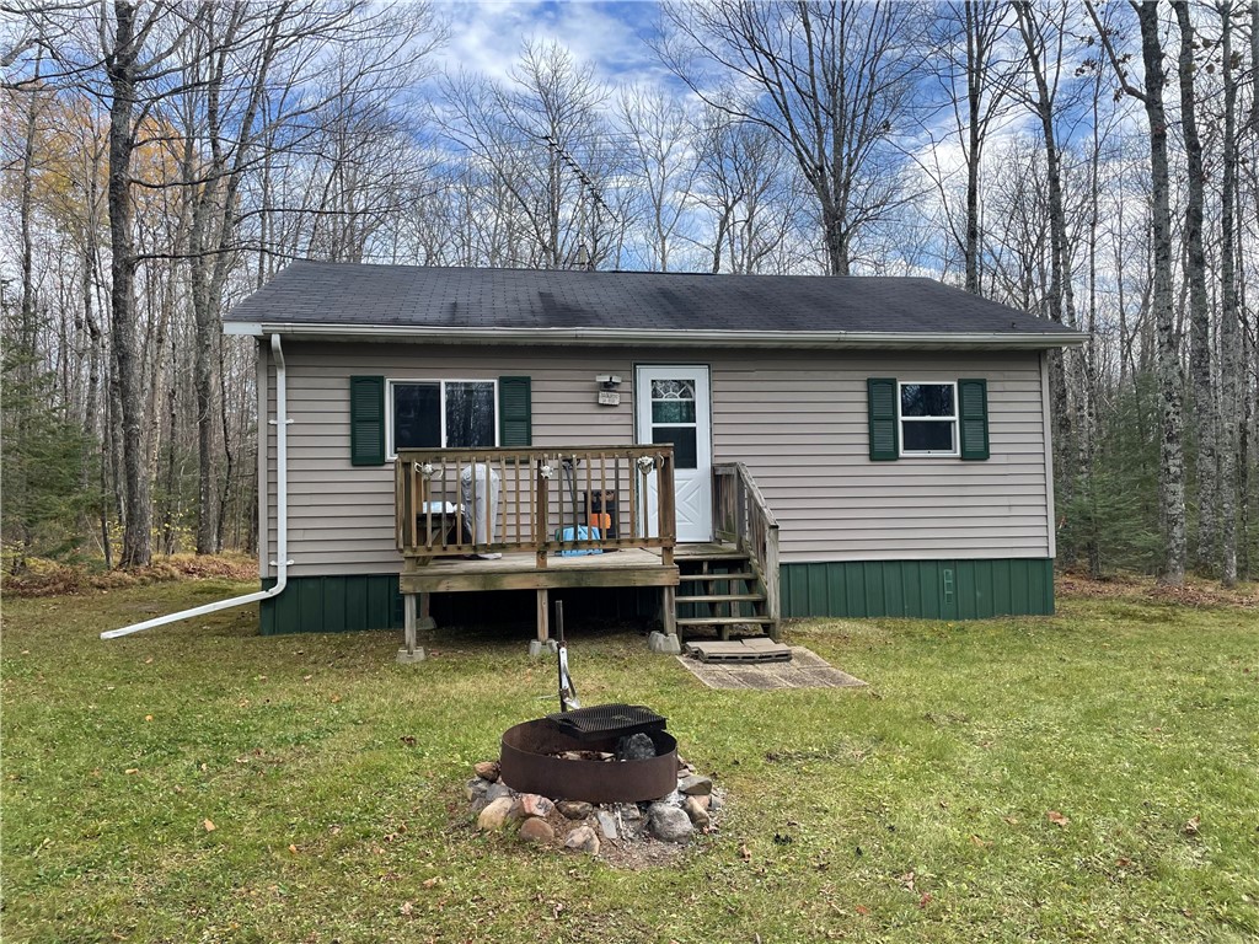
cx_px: 630
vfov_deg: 53.1
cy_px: 472
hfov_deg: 67.3
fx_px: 946
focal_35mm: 26
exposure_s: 1/1195
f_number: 1.6
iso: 32
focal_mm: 4.2
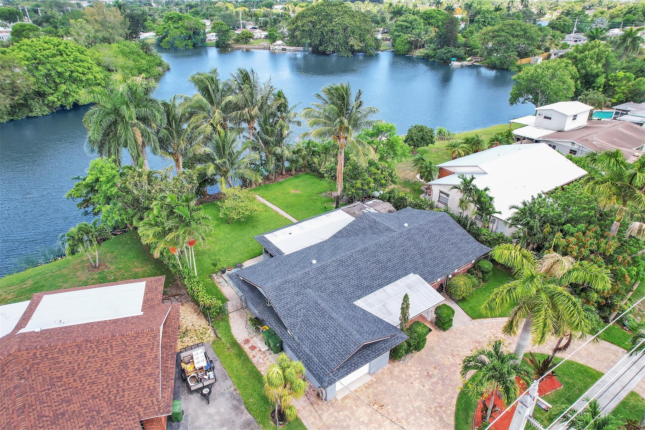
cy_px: 215
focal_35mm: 22
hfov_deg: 78.6
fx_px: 394
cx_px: 322
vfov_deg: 57.2
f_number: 2.8
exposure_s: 1/400
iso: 100
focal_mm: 8.38
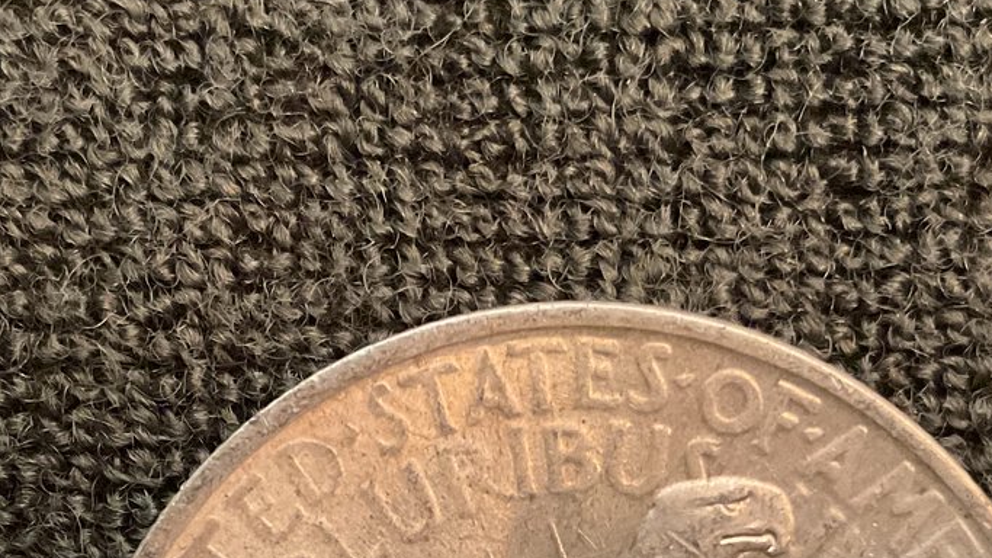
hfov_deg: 30.1
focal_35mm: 70
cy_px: 739
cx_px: 529
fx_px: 1841
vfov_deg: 16.2
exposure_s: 1/30
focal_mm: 3
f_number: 1.8
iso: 500
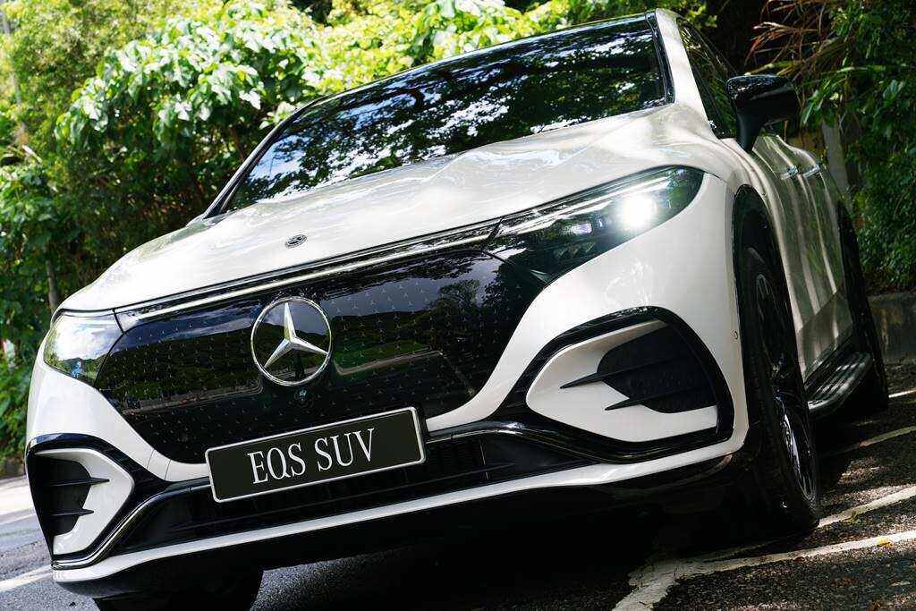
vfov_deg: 20.0
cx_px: 458
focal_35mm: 68
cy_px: 306
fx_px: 1730
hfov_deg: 29.7
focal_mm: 68
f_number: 8
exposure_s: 1/60
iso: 100
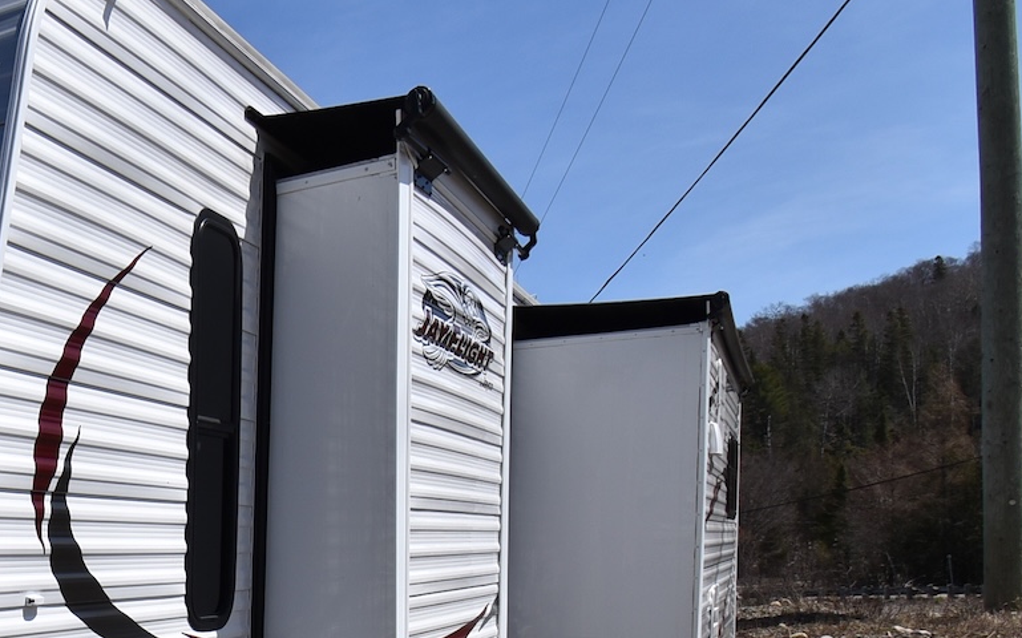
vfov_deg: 27.3
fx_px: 1197
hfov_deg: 37.8
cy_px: 704
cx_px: -128
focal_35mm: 43
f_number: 11
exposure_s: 1/500
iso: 200
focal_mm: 12
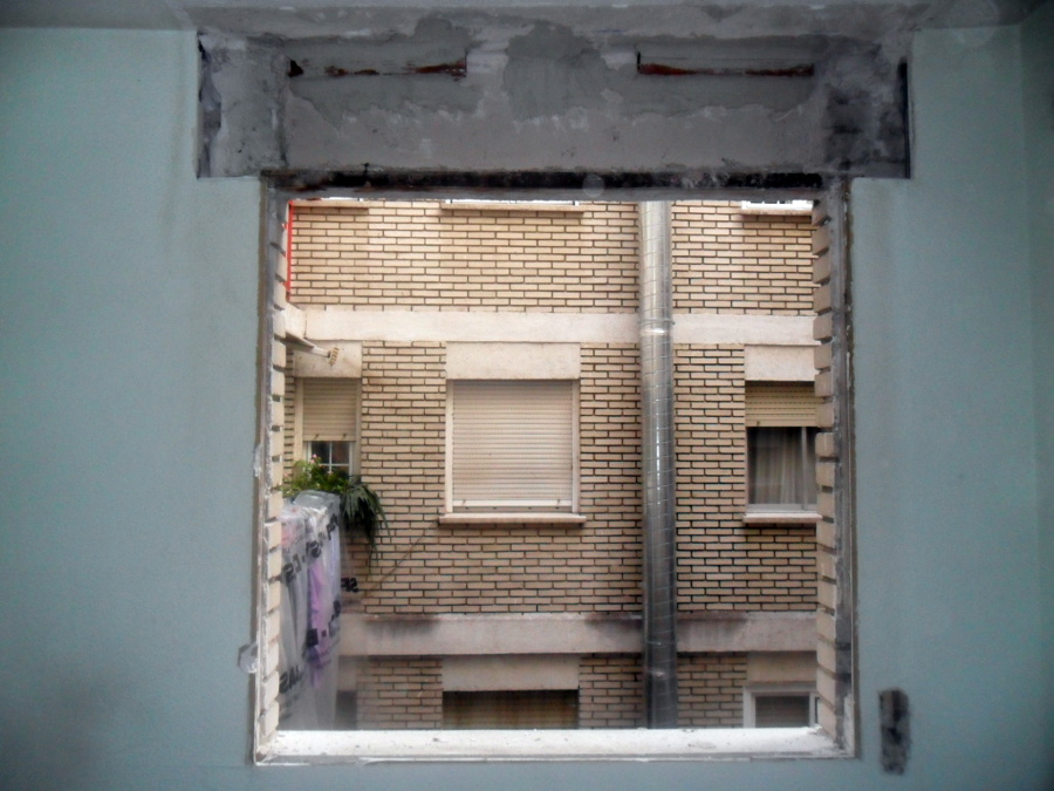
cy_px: 396
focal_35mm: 27
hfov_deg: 65.3
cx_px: 527
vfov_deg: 51.4
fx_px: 822
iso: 320
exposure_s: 1/45
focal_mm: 4.9
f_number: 3.5
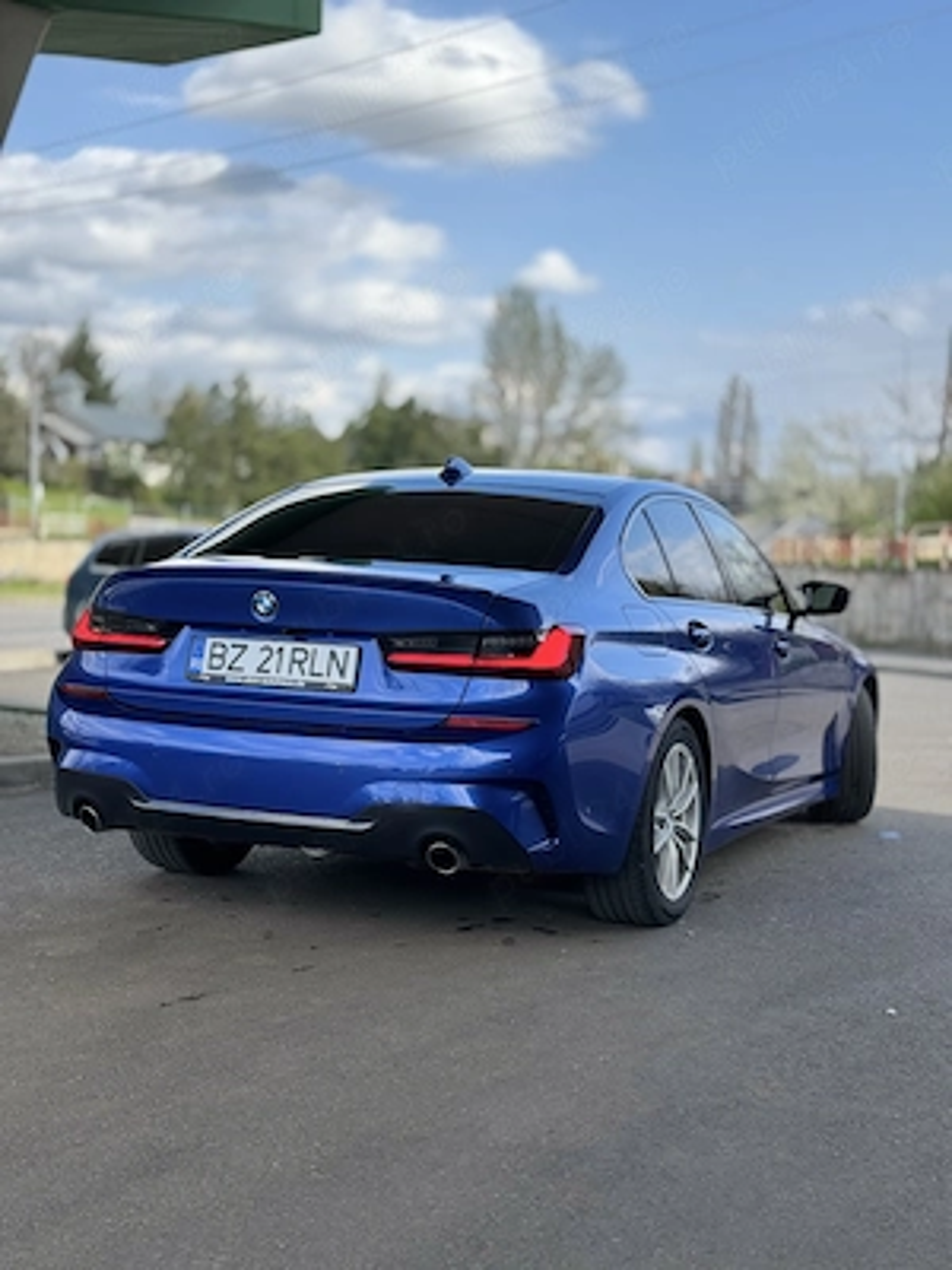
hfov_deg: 30.3
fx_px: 1760
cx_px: 476
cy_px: 635
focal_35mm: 48
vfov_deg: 39.7
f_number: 1.78
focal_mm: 6.76
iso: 64
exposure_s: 1/765
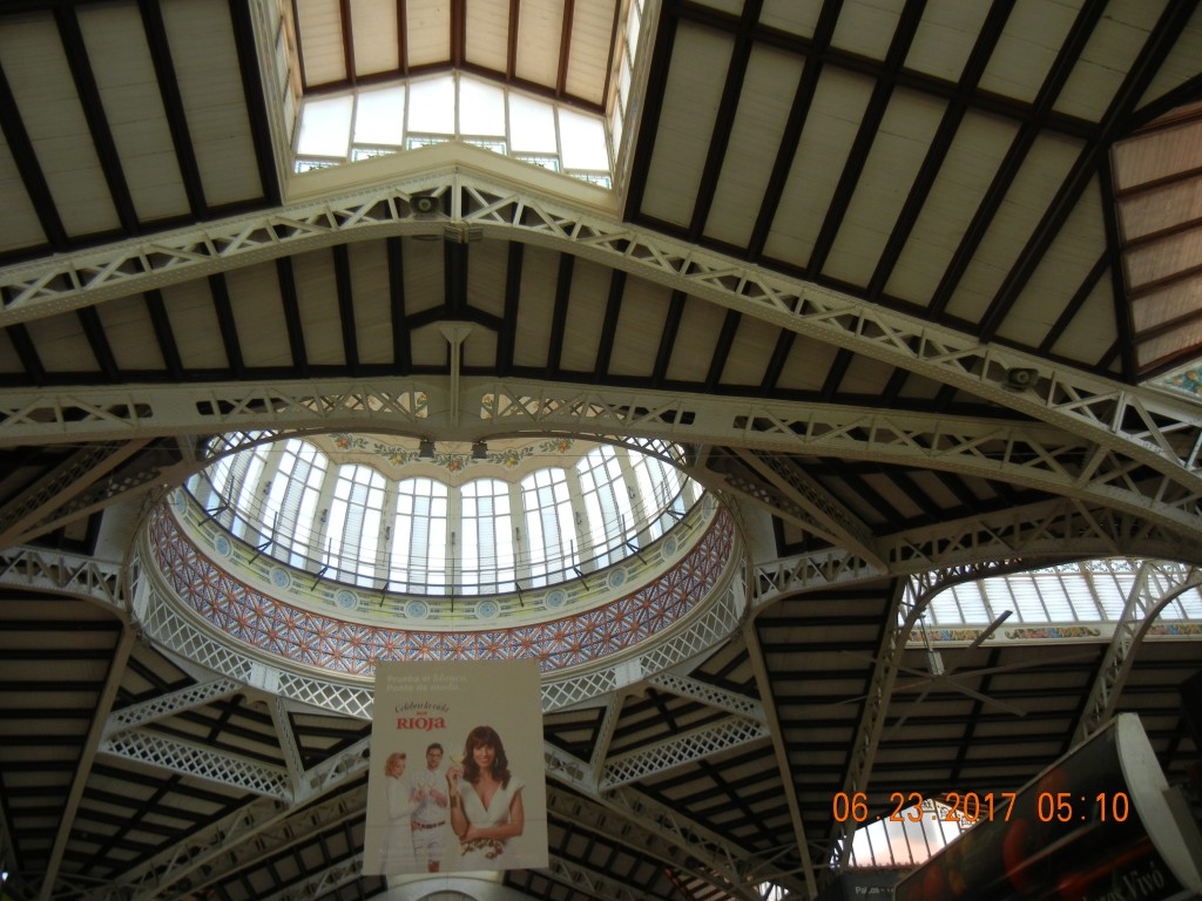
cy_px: 450
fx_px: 1042
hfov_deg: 60.0
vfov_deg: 46.8
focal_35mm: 30
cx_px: 601
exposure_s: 1/250
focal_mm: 5.4
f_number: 3.5
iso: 173
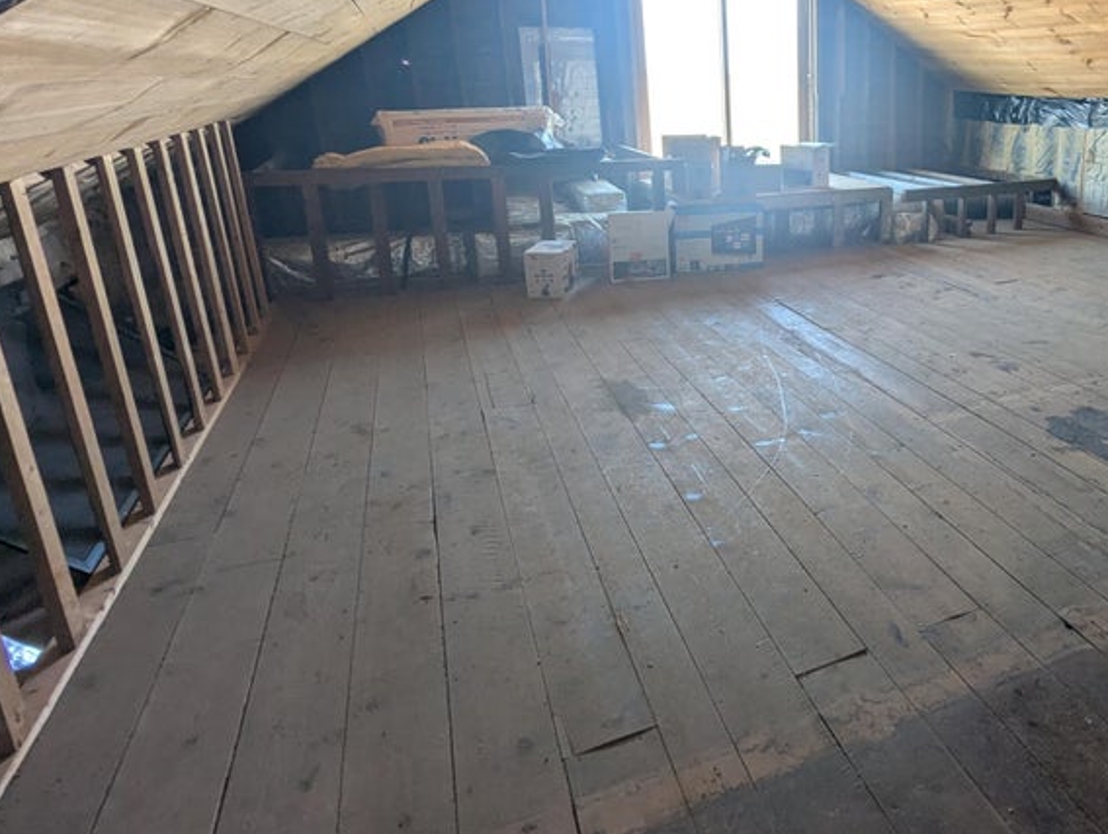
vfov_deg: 56.2
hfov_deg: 67.3
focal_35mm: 24
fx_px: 769
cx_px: 821
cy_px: 309
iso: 51
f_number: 2.2
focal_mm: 2.35
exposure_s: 1/38.2
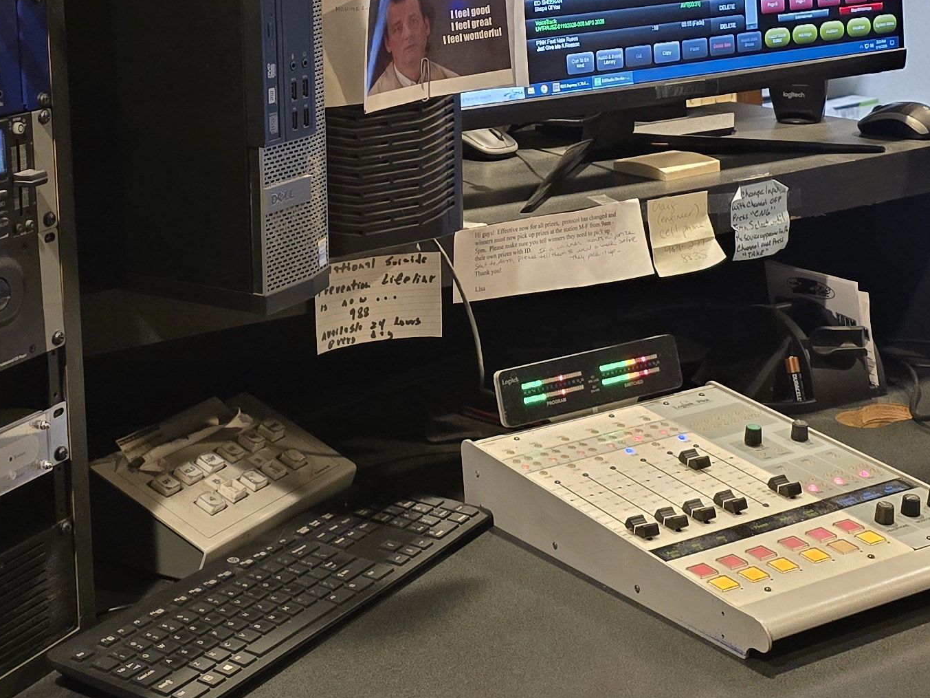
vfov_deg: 21.3
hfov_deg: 28.5
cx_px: 375
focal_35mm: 68
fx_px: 1827
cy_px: 103
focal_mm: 6.3
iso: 1000
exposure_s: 1/60
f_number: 1.7
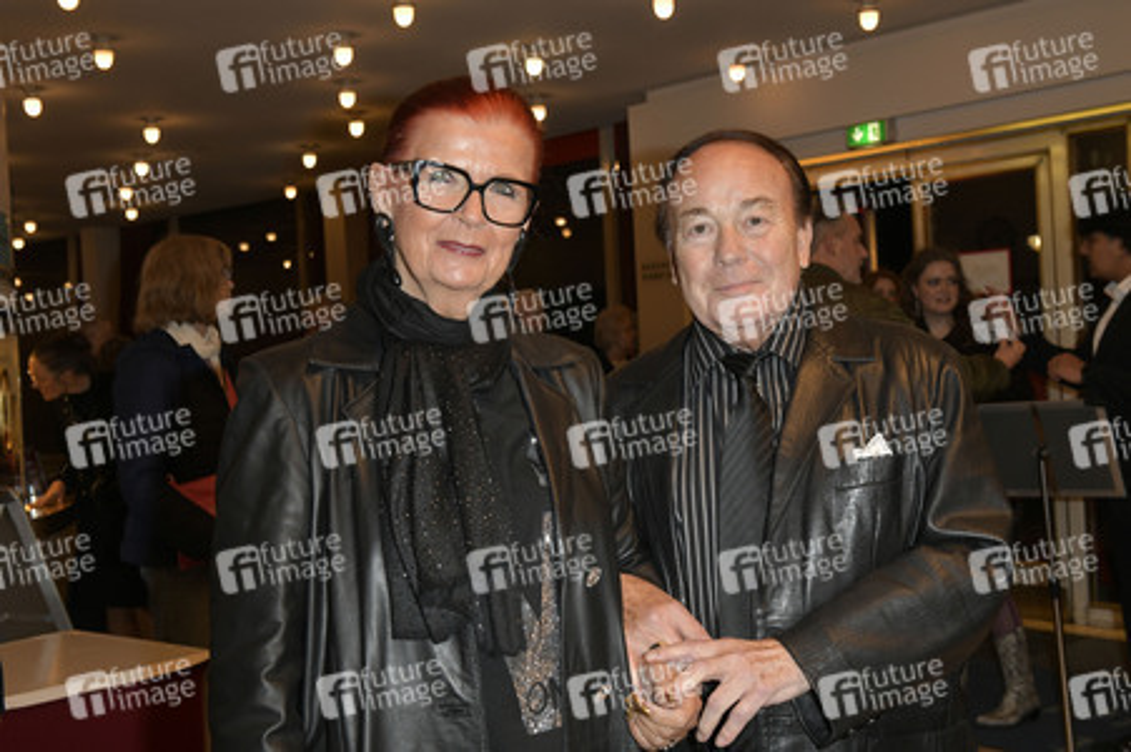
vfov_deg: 30.5
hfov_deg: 44.5
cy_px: 376
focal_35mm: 44
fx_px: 1381
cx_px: 566
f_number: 8
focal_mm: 44
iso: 1600
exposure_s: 1/250
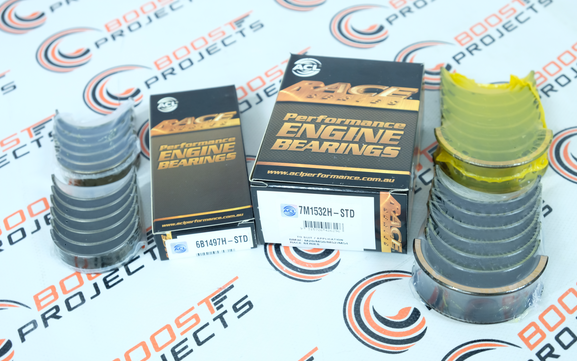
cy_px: 169
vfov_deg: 22.4
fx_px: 912
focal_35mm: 58
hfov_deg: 35.1
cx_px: 291
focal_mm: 37.4
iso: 250
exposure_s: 1
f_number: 5.6
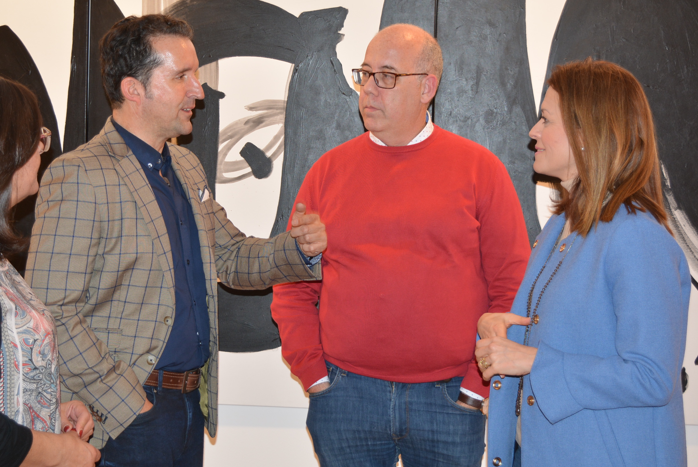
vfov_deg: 20.3
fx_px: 1300
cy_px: 196
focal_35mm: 67
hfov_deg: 30.0
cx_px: 304
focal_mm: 36
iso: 400
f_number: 4.8
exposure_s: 1/60
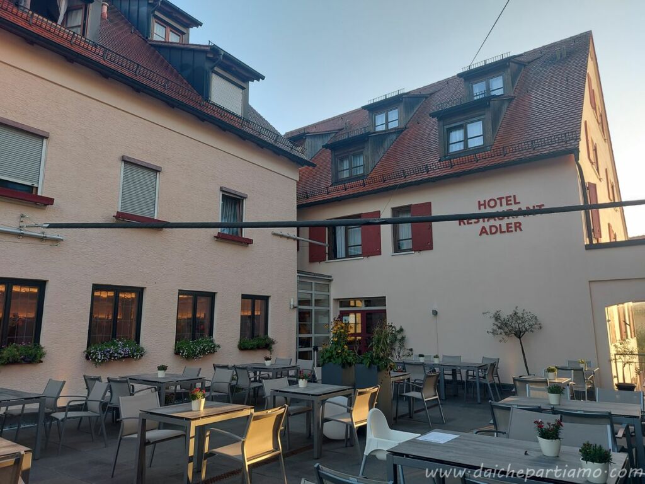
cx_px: 322
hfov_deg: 71.6
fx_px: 447
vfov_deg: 56.8
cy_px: 242
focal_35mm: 24
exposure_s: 1/100
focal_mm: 5.23
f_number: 1.8
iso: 32
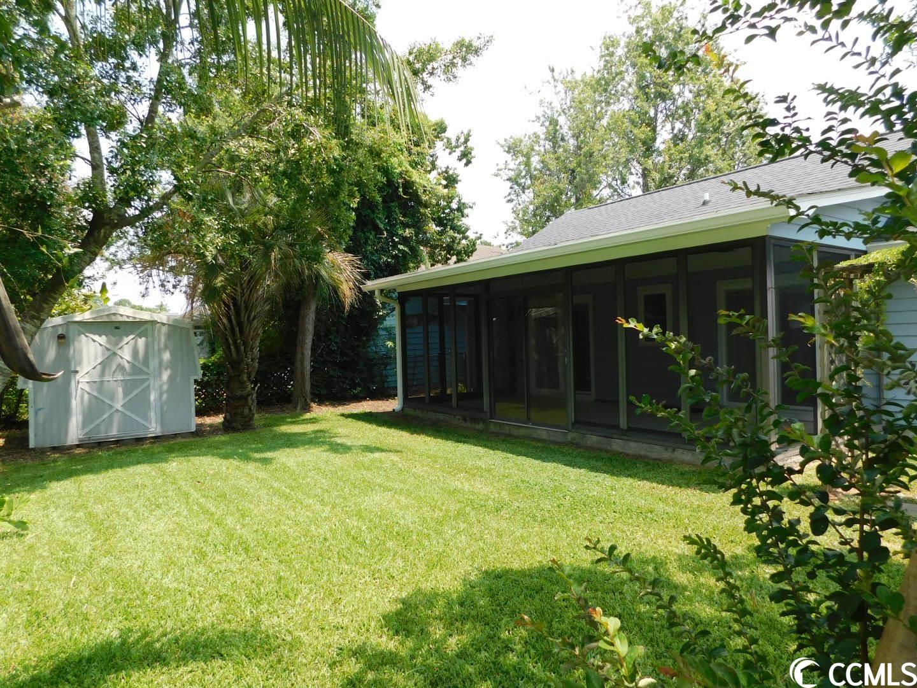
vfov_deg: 58.9
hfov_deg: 73.9
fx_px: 609
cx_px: 458
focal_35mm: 23
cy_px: 344
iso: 125
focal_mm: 4
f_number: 3
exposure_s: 1/500
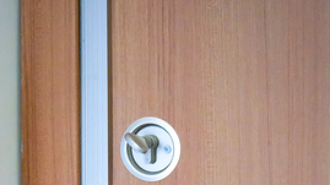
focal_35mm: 87
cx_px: 75
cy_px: 279
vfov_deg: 13.1
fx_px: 761
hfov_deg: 24.2
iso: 5000
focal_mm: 20.5
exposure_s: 1/1250
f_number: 3.2
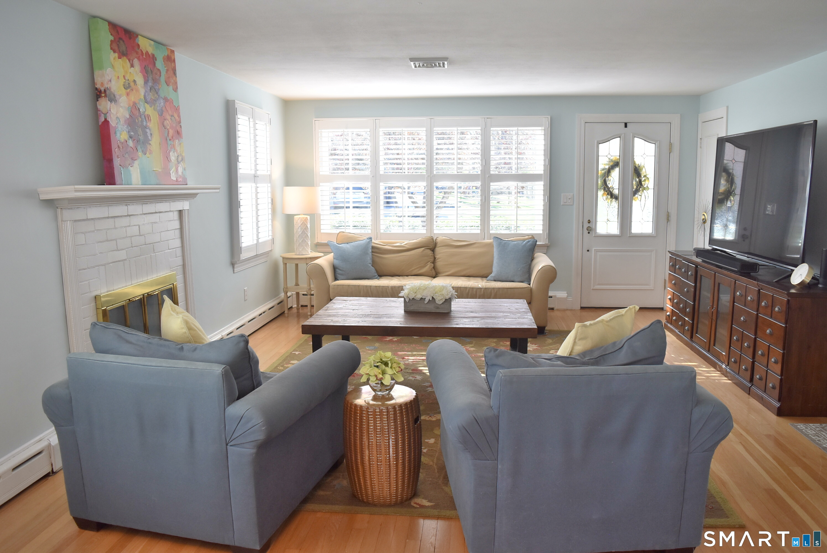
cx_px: 414
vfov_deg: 48.0
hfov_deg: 67.3
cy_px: 276
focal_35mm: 27
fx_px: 621
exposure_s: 1/100
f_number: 5
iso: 400
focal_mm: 18
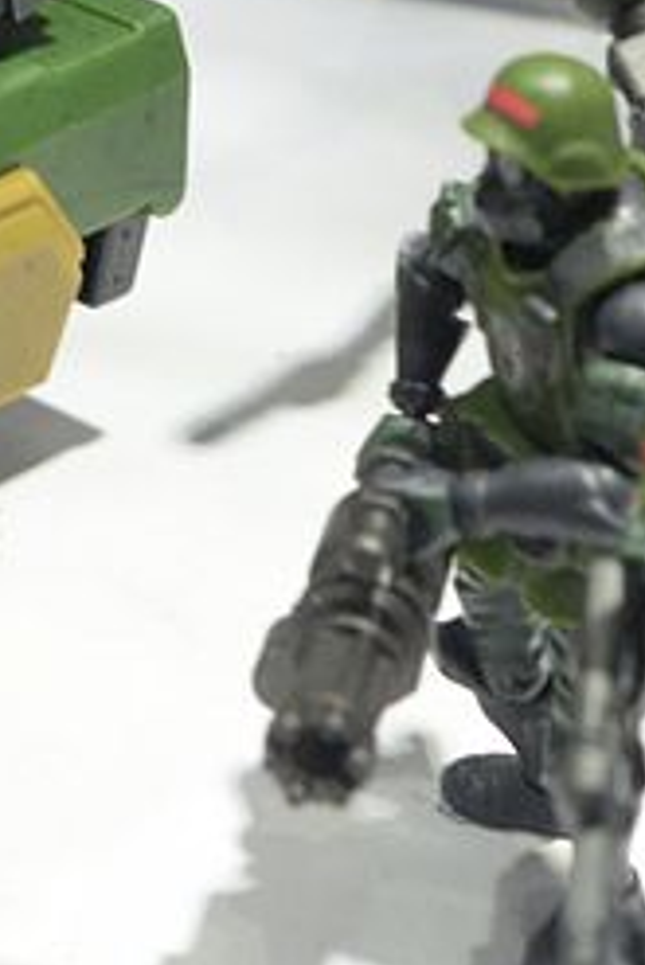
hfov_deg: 5.5
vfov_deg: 8.4
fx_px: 6521
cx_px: -762
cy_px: -156
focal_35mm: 243
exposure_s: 1/100
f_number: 6.3
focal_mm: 50
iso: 2000
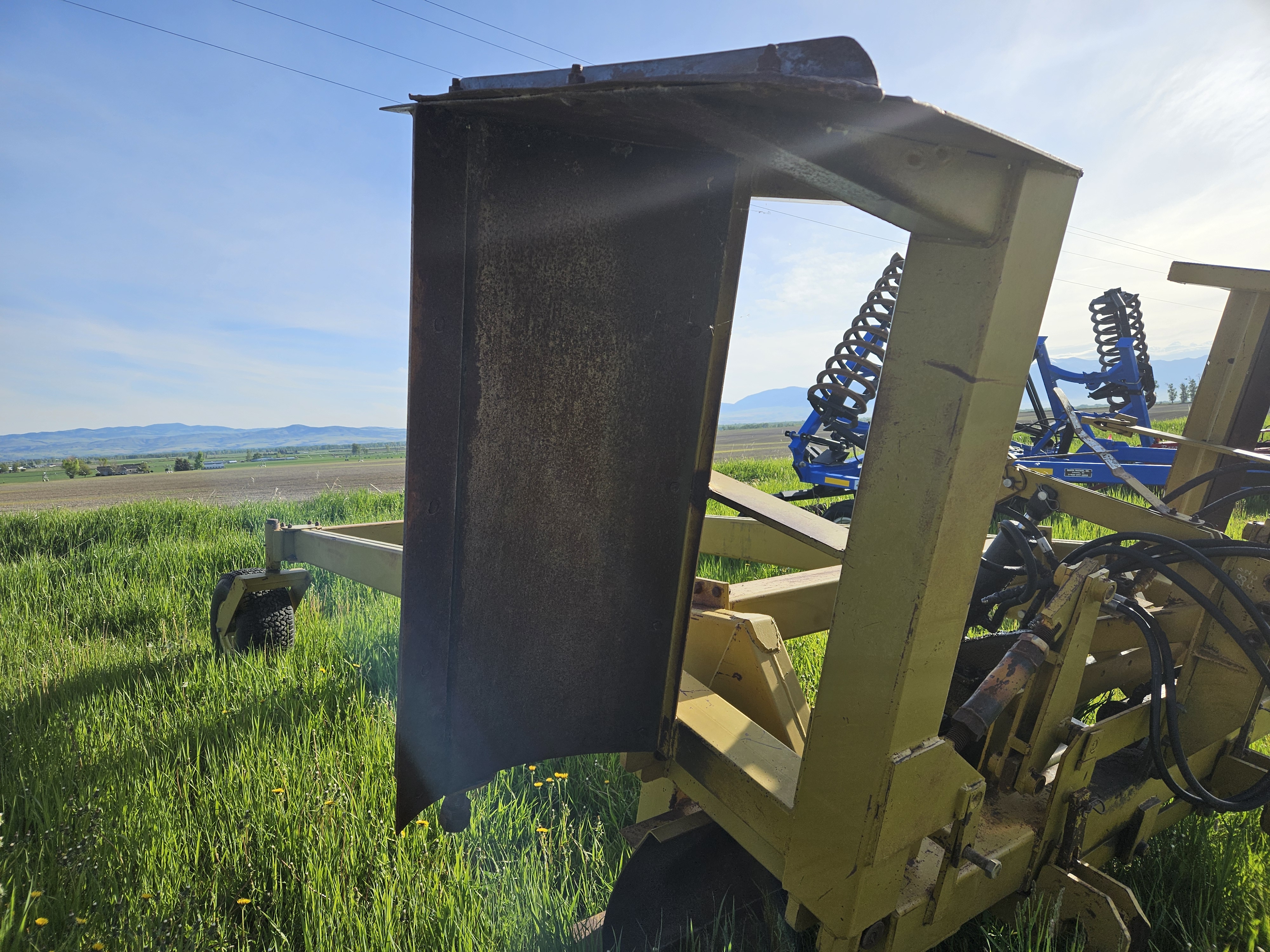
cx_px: 635
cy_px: 476
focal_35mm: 23
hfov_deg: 73.9
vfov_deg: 58.9
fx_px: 844
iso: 25
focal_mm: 5.4
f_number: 1.8
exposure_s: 1/1854
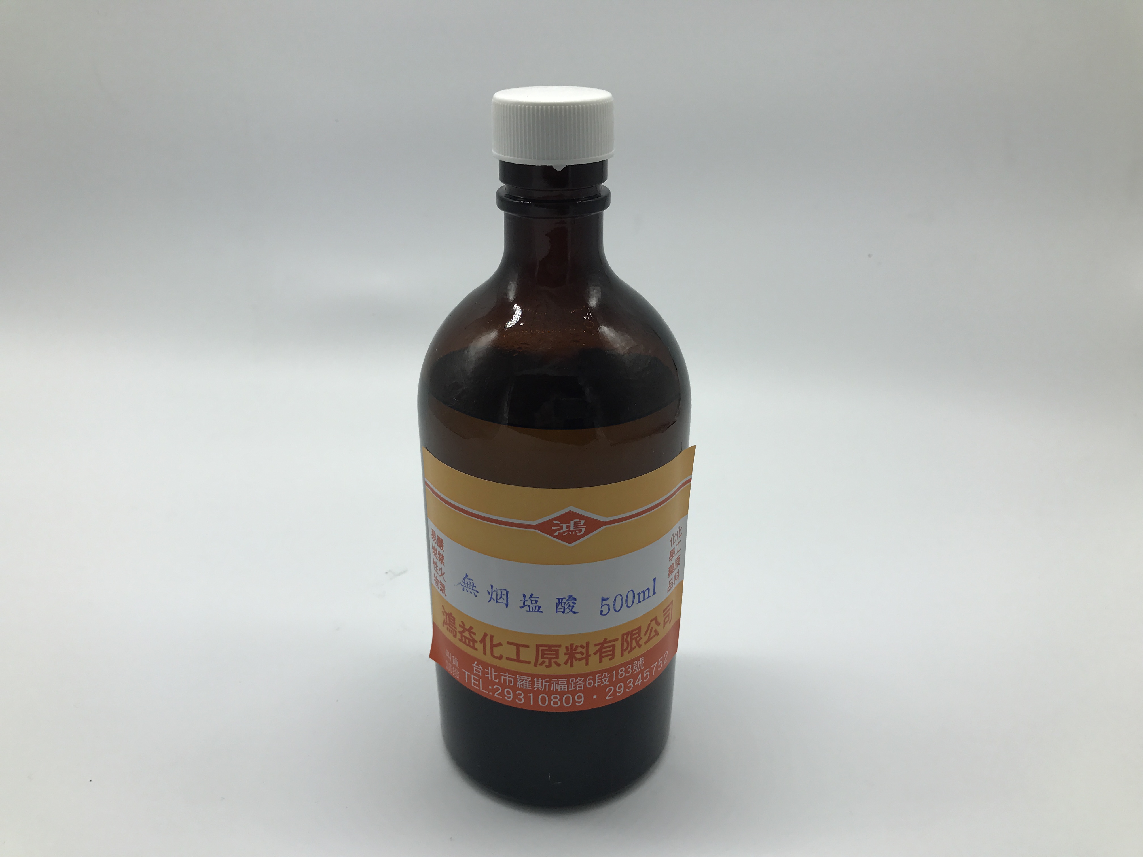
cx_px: 572
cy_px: 428
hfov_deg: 63.4
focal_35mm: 28
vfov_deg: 49.7
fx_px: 925
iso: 20
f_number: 1.8
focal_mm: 3.99
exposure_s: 1/445
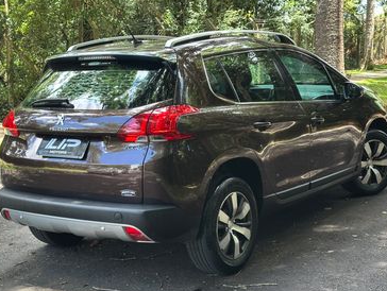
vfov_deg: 23.7
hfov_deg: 31.2
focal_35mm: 62
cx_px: 185
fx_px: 694
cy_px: 151
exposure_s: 1/129
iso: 80
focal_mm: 6.86
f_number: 1.78
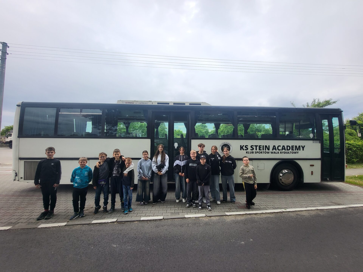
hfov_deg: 106.2
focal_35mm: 13
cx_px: 182
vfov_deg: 89.9
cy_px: 136
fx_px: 136
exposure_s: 1/617
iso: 32
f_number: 2.2
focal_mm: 1.74
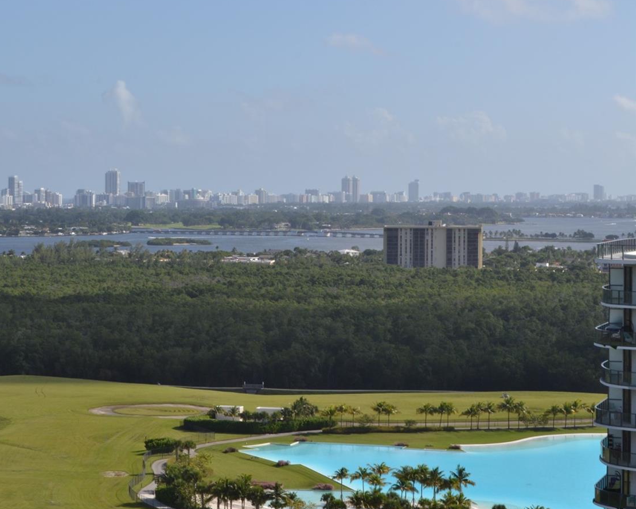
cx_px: 181
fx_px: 2102
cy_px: 234
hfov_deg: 17.1
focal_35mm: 112
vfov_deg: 13.8
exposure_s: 1/125
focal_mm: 55
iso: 200
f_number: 18
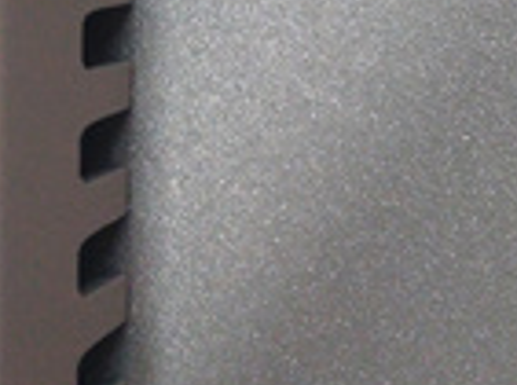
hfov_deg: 18.6
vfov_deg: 14.3
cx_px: 722
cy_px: -192
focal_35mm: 96
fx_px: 1430
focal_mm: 3.79
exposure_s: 1/33
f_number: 2
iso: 167
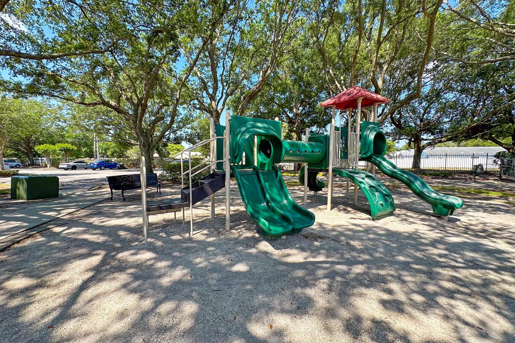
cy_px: 173
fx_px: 215
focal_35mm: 15
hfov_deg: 100.4
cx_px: 258
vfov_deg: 77.3
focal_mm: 2.22
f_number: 2.2
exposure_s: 1/460
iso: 40
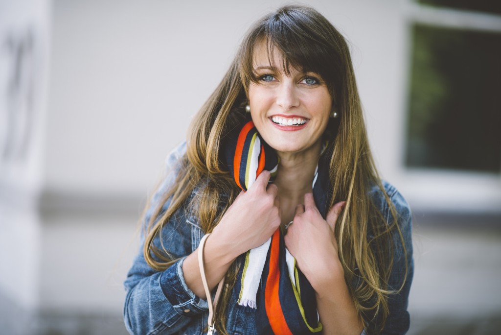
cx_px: 250
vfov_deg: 16.1
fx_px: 1184
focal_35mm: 85
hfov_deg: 23.9
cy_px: 168
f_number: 1.4
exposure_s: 1/400
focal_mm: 85
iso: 50
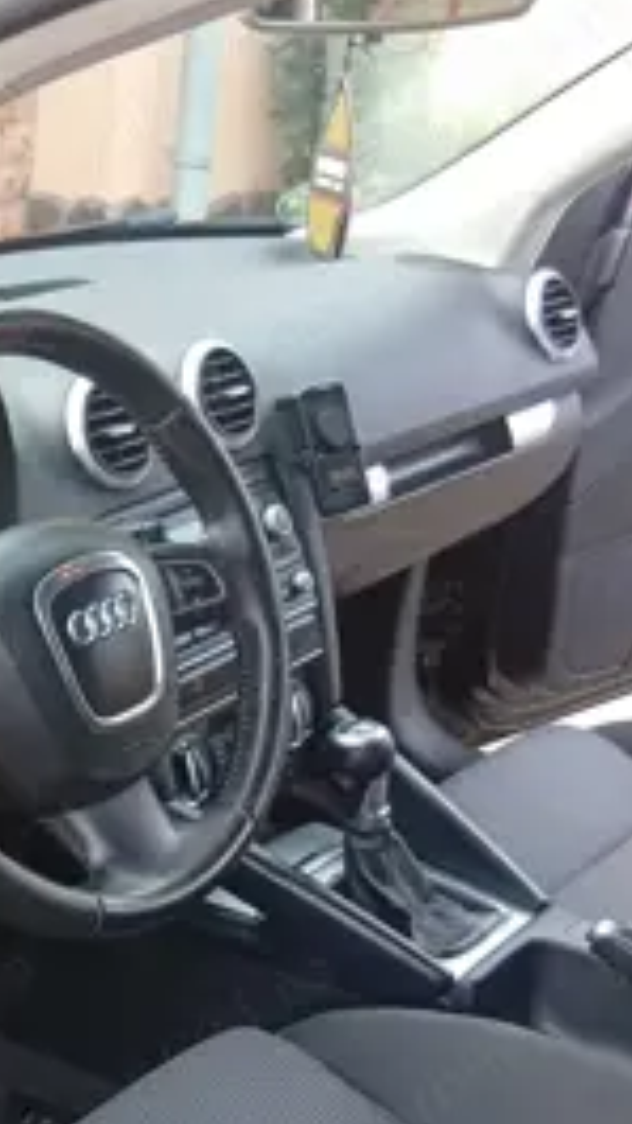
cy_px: 797
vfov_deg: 34.9
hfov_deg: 19.9
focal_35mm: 59
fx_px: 1758
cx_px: 47
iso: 92
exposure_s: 1/100
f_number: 1.8
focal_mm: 3.84
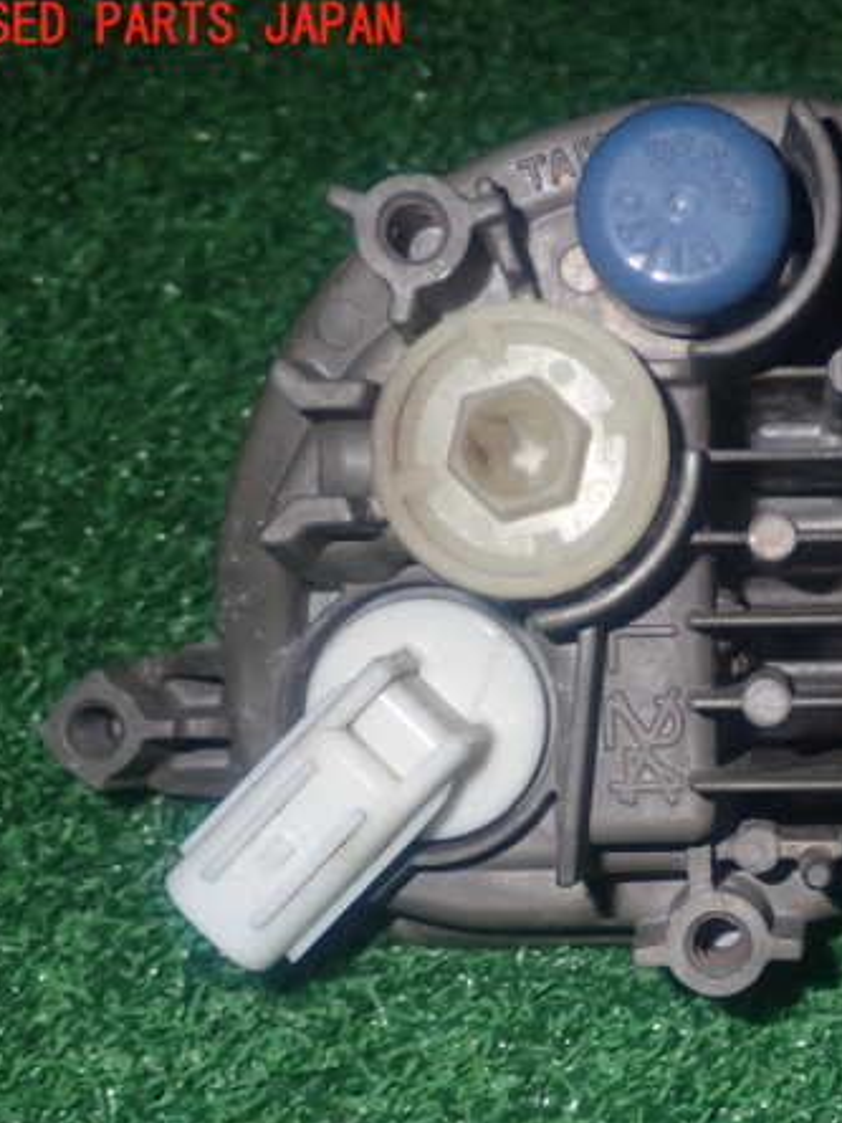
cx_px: 700
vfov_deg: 26.7
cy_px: 564
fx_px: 2368
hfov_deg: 19.9
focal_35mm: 73
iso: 400
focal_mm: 9.65
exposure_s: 1/50
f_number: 10
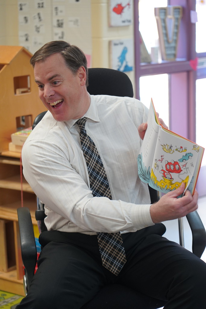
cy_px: 154
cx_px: 103
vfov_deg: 19.5
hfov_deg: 13.0
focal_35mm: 105
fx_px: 901
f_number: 4
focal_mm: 105
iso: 2000
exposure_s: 1/160
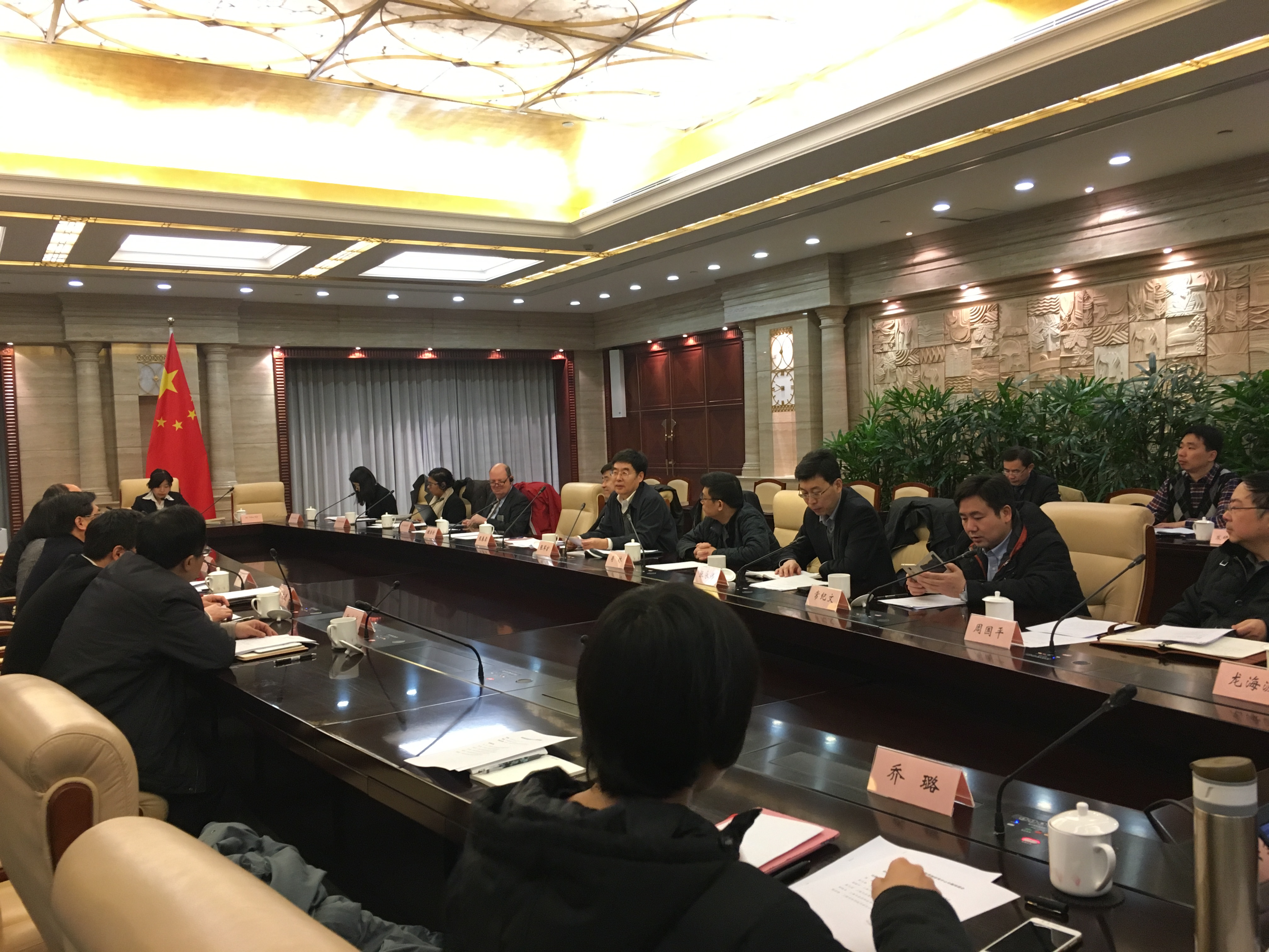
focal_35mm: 29
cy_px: 476
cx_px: 634
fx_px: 1063
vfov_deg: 48.2
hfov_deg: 61.7
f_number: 2.2
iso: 160
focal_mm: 4.15
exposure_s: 1/33
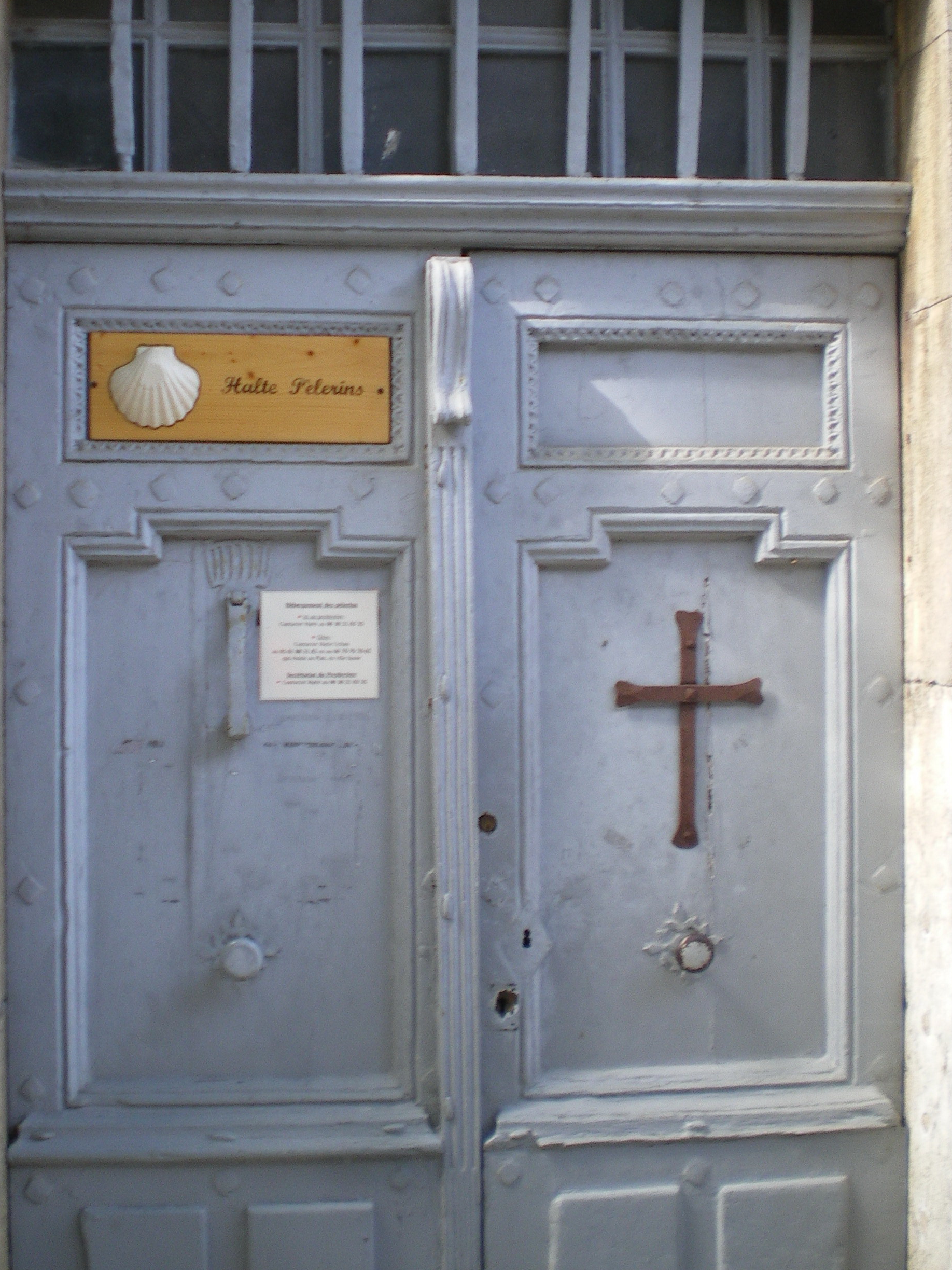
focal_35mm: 48
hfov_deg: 30.3
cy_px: 557
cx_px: 480
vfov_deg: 39.6
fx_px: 1760
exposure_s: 1/50
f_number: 3.1
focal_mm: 6.3
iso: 100
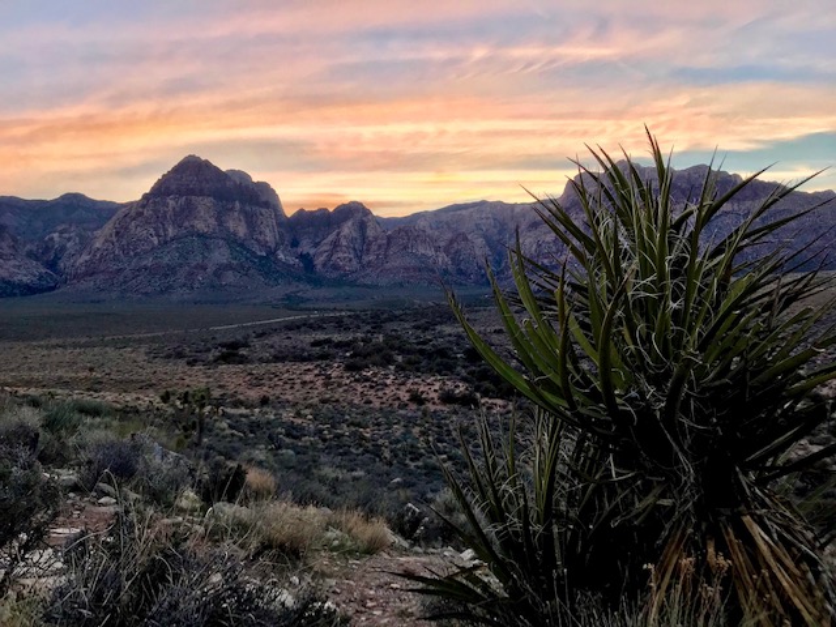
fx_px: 676
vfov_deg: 49.7
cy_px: 314
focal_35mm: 28
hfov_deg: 63.4
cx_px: 418
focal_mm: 3.99
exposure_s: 1/120
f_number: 1.8
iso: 25
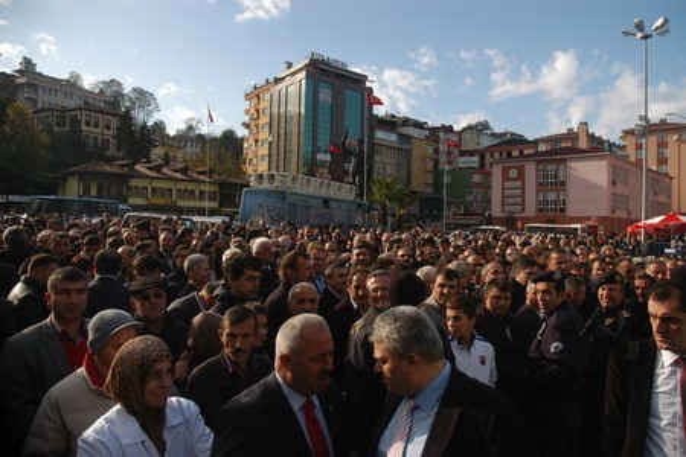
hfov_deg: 67.4
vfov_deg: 47.9
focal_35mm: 27
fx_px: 514
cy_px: 228
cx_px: 343
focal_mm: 18
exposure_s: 1/2000
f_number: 4.5
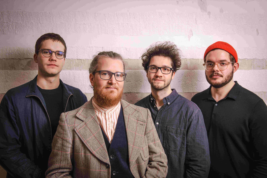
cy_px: 89
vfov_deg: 38.9
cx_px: 134
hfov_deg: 55.8
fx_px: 252
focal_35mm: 34
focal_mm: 34
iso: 200
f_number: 8
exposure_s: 1/200
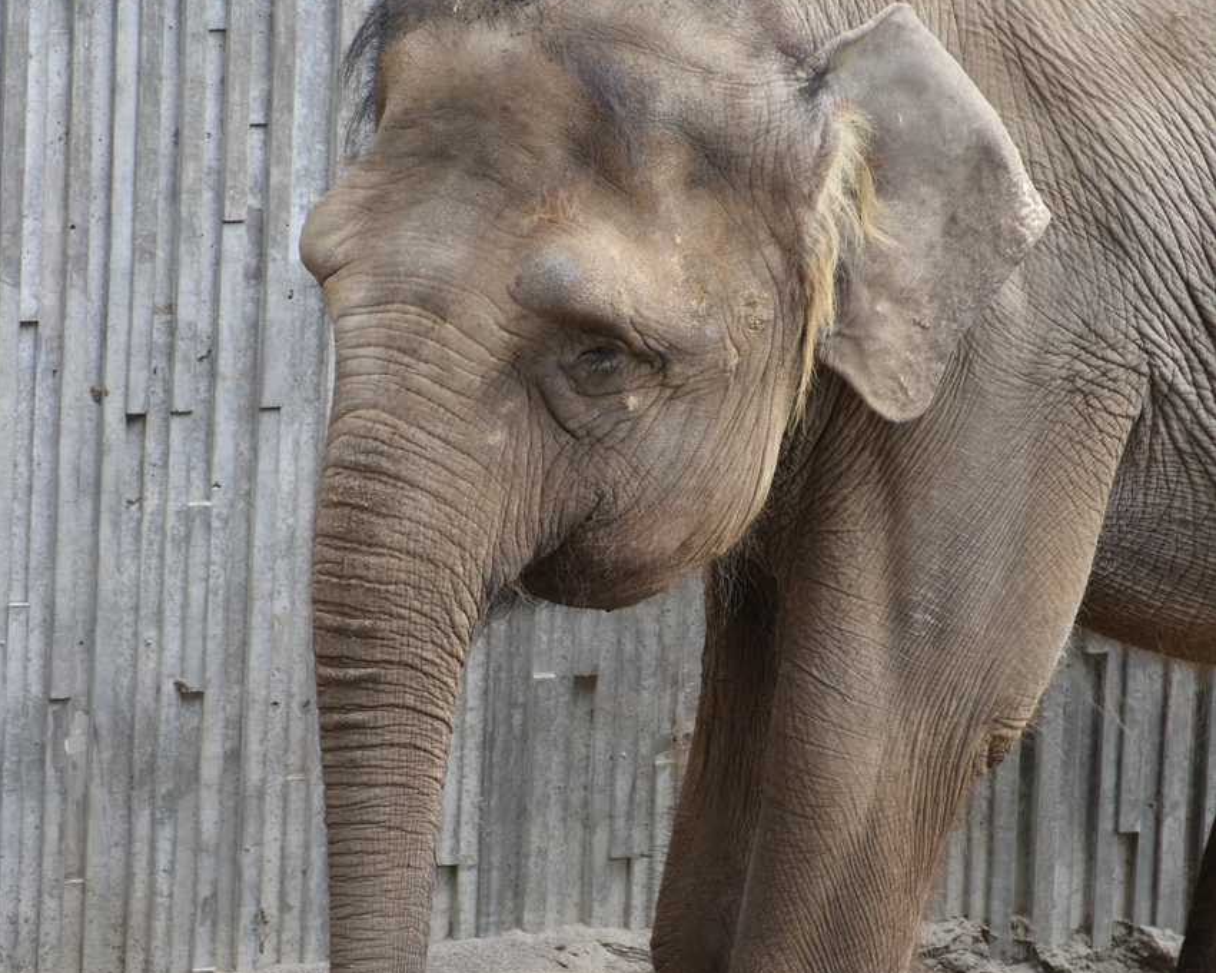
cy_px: 625
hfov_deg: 4.6
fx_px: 15259
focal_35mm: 424
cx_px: 607
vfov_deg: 3.7
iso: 1100
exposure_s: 1/640
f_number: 5.6
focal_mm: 300
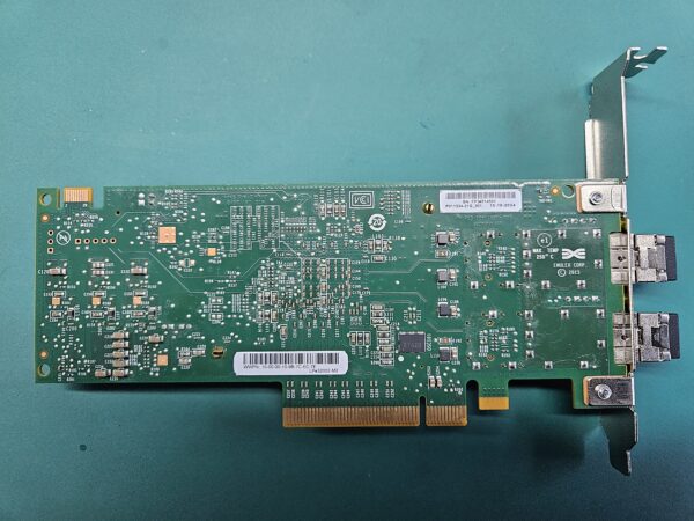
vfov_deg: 58.9
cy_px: 260
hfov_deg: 73.9
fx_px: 461
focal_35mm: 23
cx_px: 347
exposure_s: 1/142
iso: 500
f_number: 1.8
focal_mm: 5.4
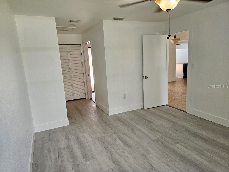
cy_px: 86
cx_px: 114
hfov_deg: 73.9
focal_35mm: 23
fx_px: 152
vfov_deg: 58.9
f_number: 1.7
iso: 100
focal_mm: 6.3
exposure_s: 1/52
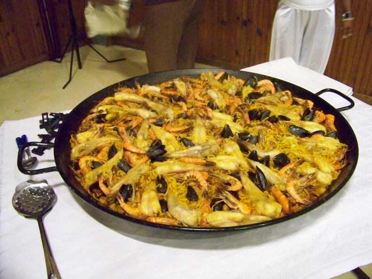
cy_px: 140
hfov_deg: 55.4
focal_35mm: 33
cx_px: 186
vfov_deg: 42.9
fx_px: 355
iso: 1600
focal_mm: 5.85
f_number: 2.8
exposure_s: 1/15
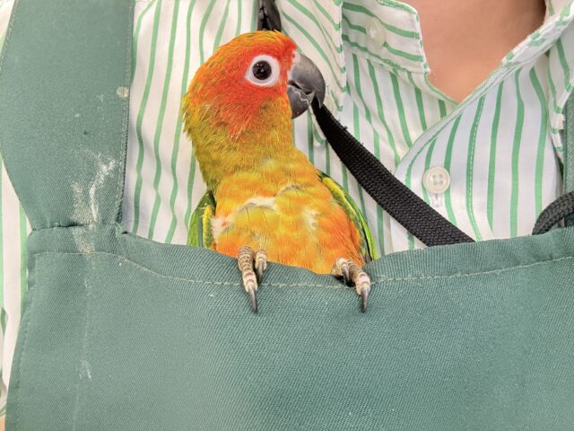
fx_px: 381
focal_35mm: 23
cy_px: 216
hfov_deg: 73.9
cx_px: 287
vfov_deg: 58.9
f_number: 1.9
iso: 160
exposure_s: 1/50
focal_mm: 2.69
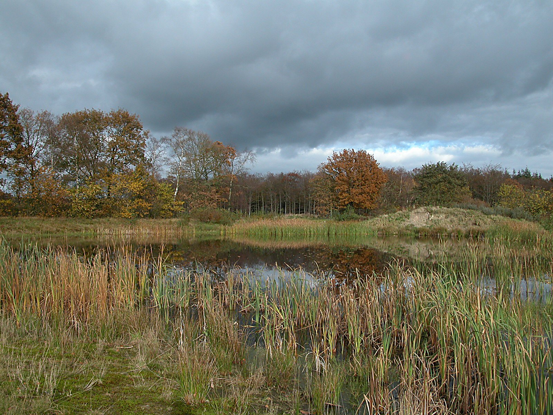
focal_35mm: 35
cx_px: 276
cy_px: 208
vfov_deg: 40.7
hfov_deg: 52.6
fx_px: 559
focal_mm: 9
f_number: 5
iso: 100
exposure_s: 1/204
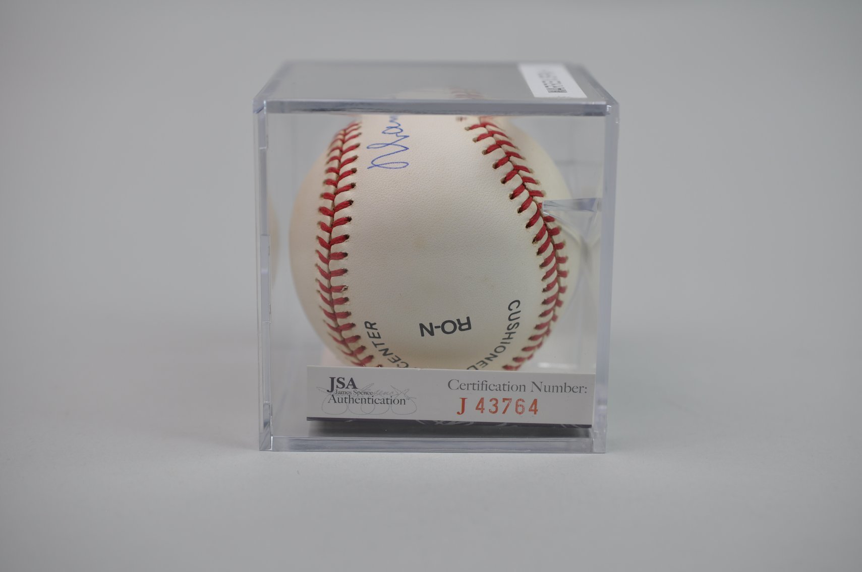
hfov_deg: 33.4
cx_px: 431
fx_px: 1435
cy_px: 286
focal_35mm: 60
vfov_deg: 22.6
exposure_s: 1/60
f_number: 4
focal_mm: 40
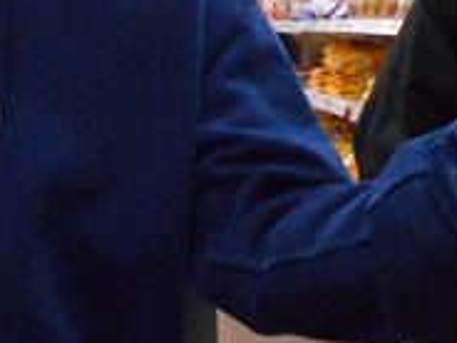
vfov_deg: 14.7
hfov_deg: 20.0
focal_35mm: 98
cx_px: 286
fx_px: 1294
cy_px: -42
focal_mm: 5.1
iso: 800
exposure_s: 1/125
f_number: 3.4
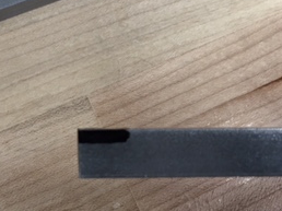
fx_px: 586
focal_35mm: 72
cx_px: 96
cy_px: 36
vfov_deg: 20.1
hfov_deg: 26.9
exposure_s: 1/30
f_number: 2.2
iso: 40
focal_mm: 4.15
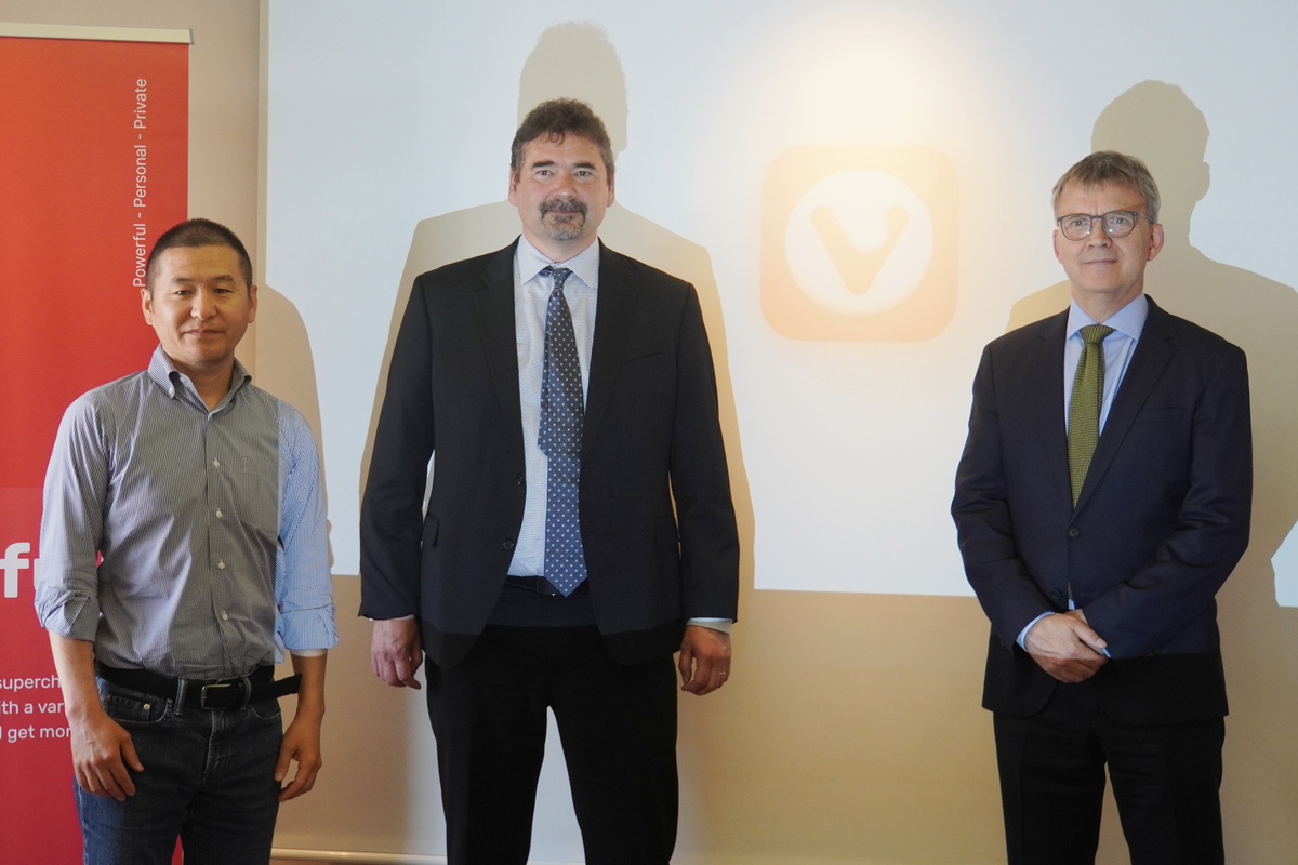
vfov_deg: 22.1
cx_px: 649
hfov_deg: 32.7
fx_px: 2212
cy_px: 432
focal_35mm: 61
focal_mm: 40.9
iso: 800
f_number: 5.6
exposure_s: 1/80
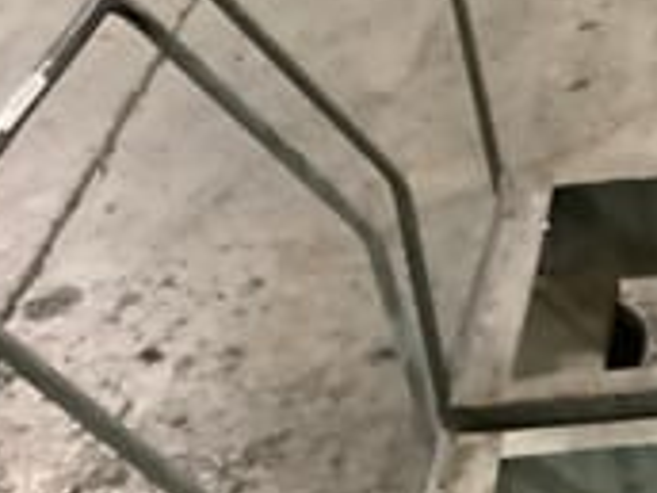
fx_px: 1708
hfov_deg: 20.8
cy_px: 441
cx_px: 714
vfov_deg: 16.2
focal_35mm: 90
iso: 640
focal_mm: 3.3
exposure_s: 1/20
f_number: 2.4
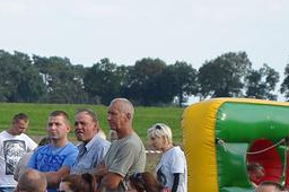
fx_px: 2790
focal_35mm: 348
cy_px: 231
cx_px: 30
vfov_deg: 3.9
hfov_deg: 5.9
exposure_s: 1/640
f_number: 6.3
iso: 400
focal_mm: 70
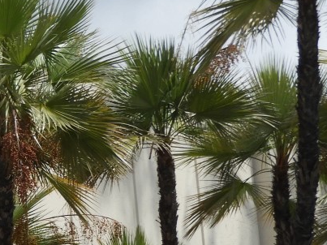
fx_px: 3541
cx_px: -185
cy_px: 301
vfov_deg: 4.0
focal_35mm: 375
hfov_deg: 5.2
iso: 100
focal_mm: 18.8
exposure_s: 1/800
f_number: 4.8
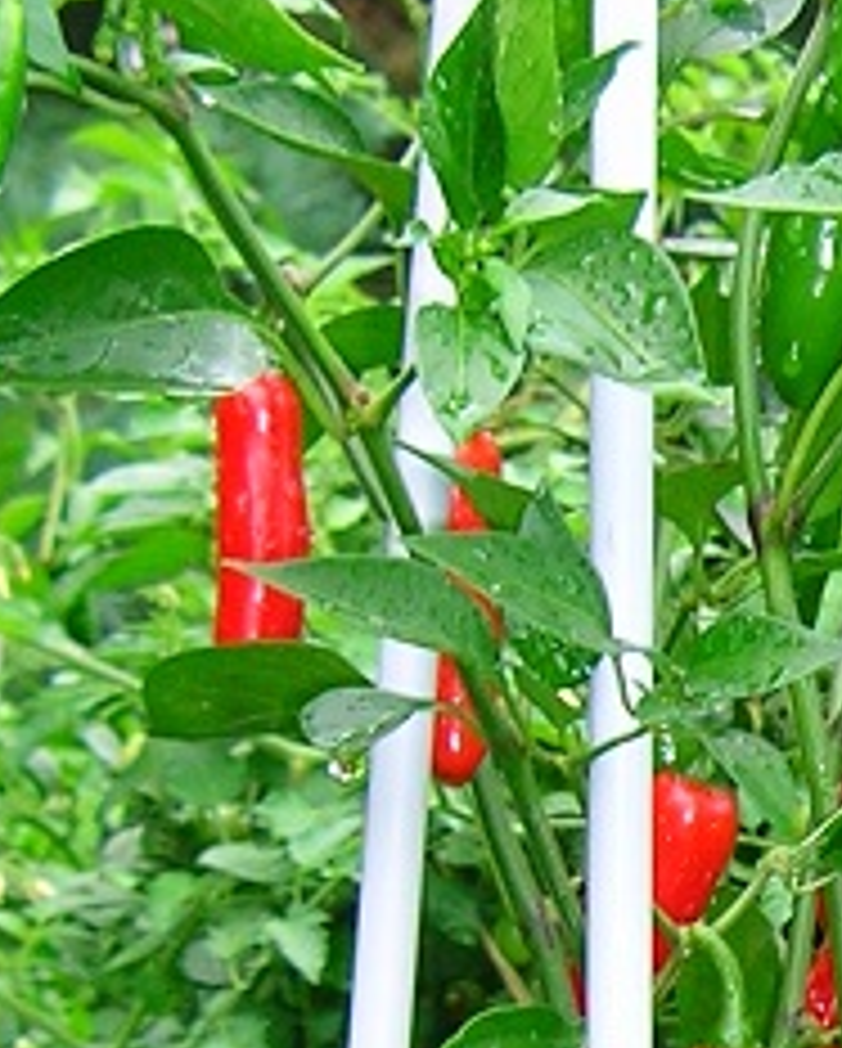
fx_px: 4135
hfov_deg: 11.3
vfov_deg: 14.2
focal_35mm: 133
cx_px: 1148
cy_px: 1140
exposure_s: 1/30
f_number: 2.9
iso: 50
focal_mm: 5.7
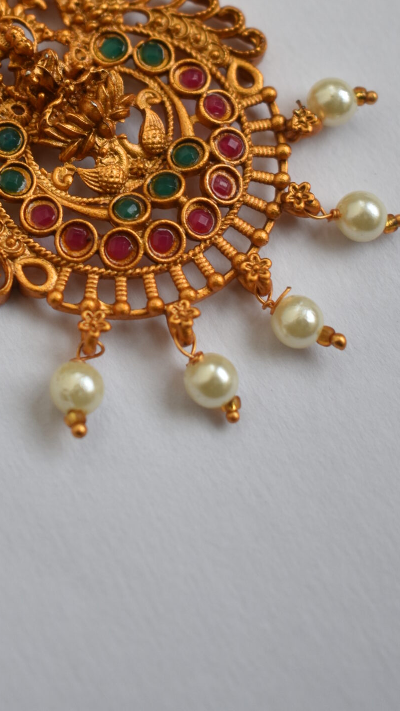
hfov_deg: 15.2
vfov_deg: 26.3
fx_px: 1490
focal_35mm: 79
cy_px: 125
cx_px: 100
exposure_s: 1/50
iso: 250
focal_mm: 28
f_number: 4.2
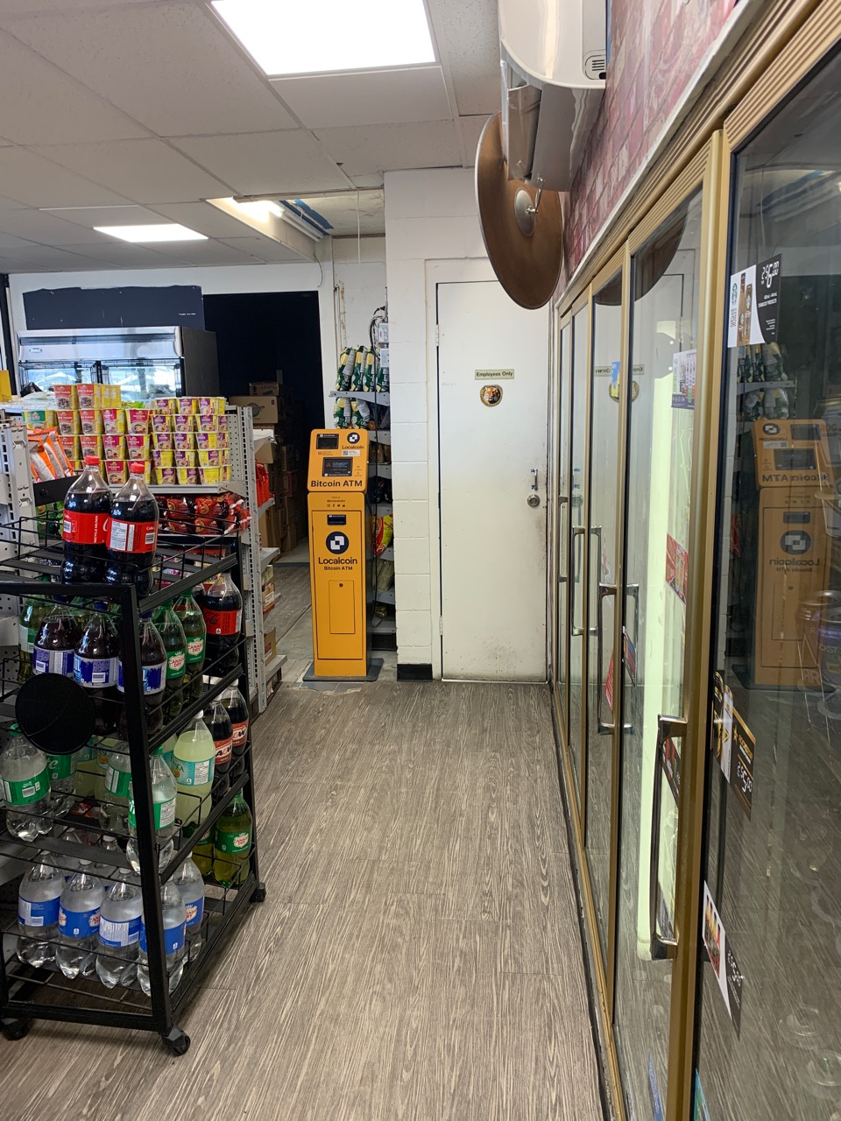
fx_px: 842
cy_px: 560
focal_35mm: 26
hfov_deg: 53.1
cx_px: 420
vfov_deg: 67.3
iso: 64
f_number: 1.8
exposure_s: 1/60
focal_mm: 4.25
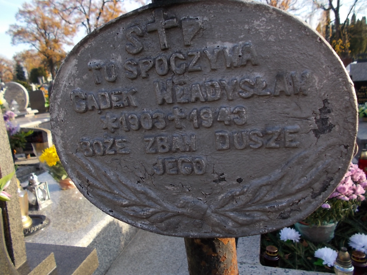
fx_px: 276
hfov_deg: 67.3
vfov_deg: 53.1
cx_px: 184
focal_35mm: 26
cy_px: 138
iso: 80
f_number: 3.2
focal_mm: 4.6
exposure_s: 1/200
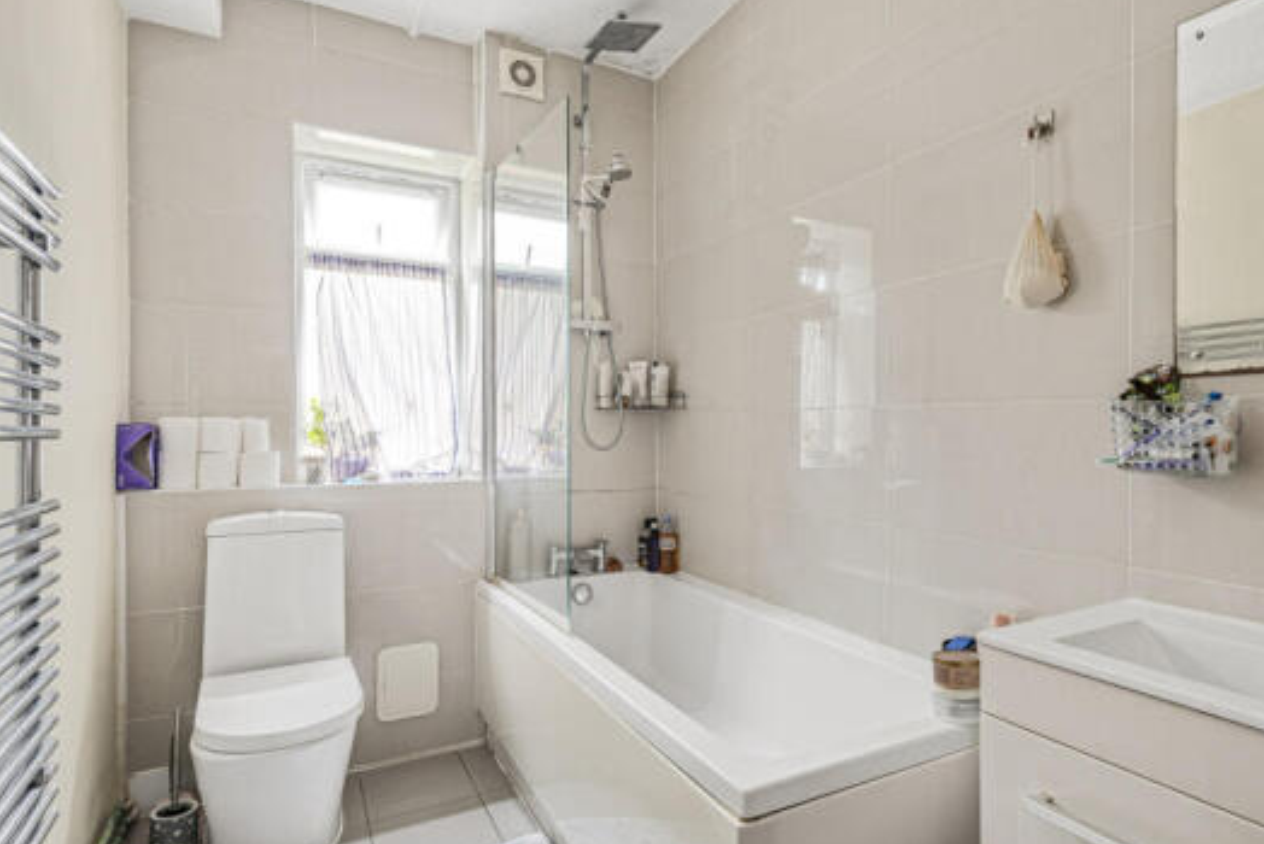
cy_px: 438
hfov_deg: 83.4
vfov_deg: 62.0
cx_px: 727
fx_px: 703
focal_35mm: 20
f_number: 8
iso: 400
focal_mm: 16
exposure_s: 1.6
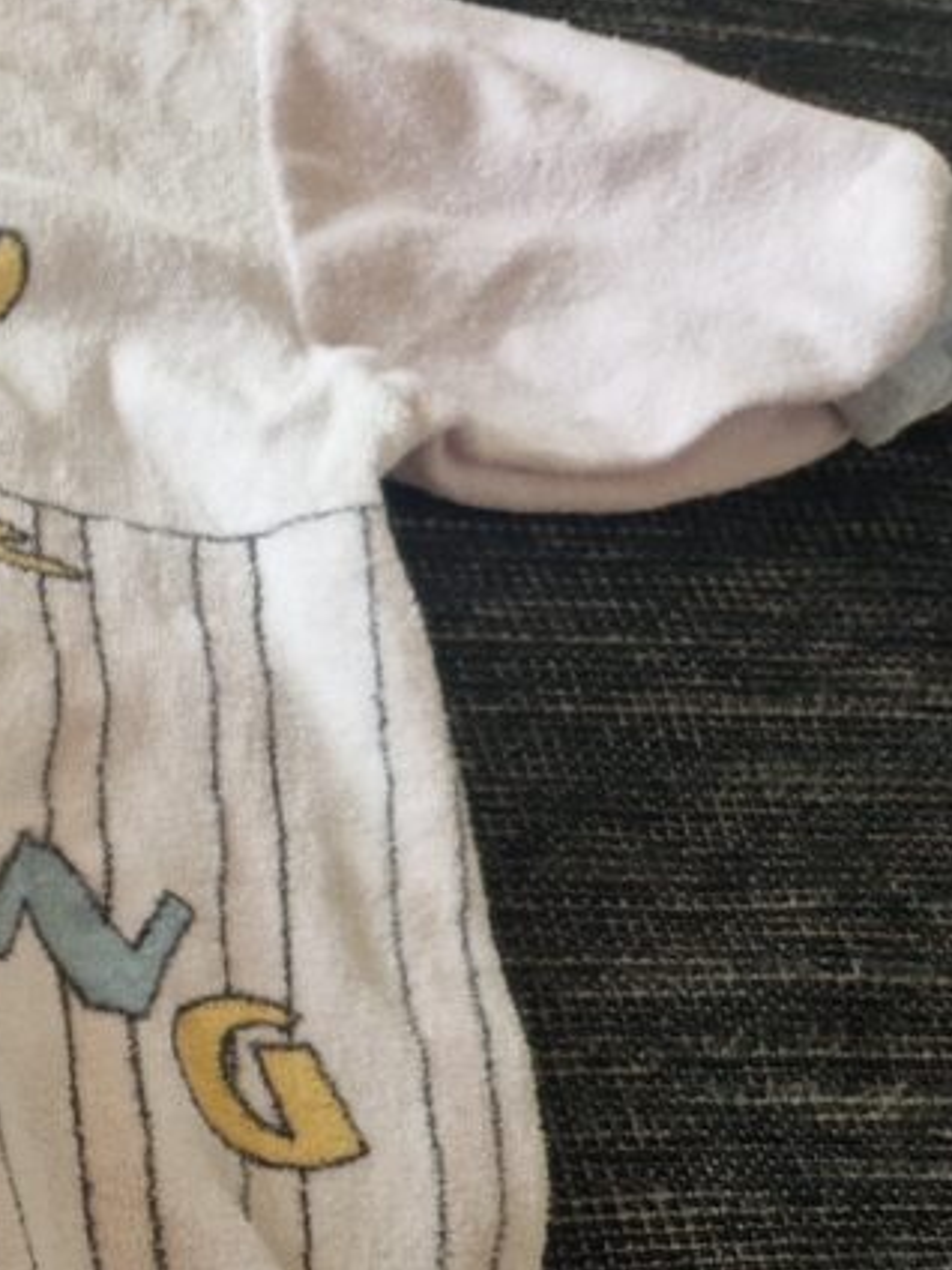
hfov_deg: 14.8
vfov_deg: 25.3
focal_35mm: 76
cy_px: 976
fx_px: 2787
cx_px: -1114
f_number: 1.8
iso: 50
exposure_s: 1/100
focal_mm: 5.4
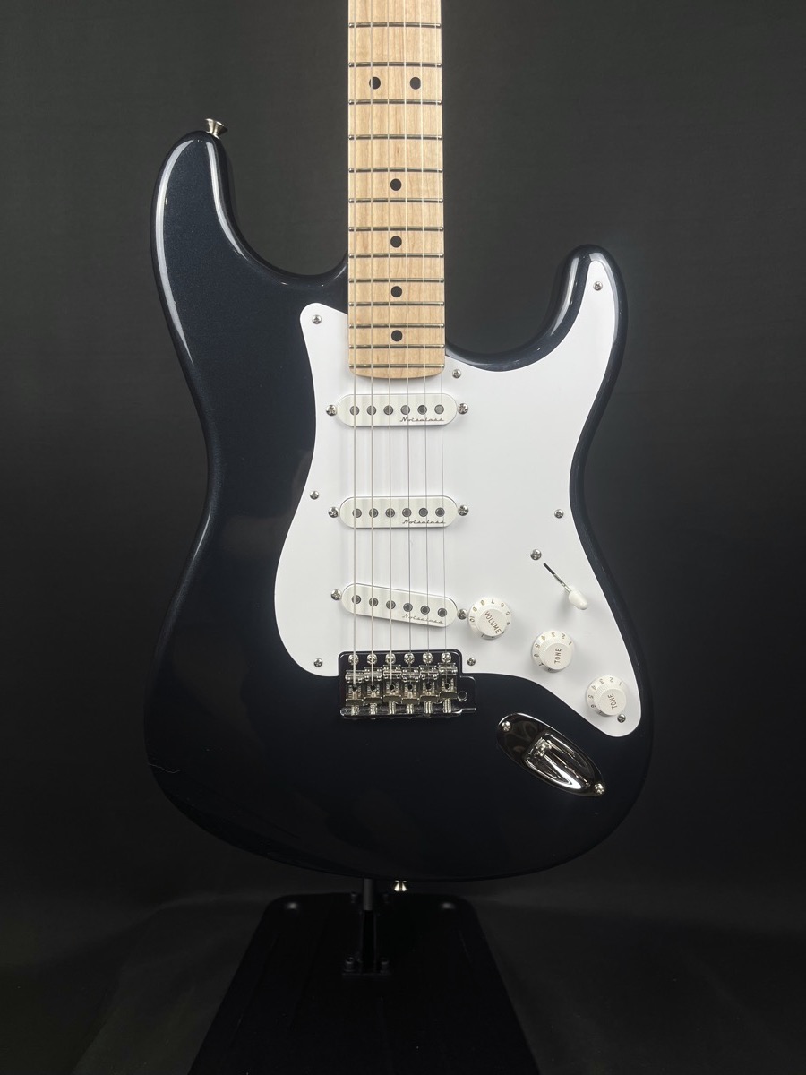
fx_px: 807
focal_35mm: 26
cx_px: 403
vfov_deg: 67.3
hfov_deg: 53.1
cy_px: 538
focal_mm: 5.1
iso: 32
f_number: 1.6
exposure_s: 1/120
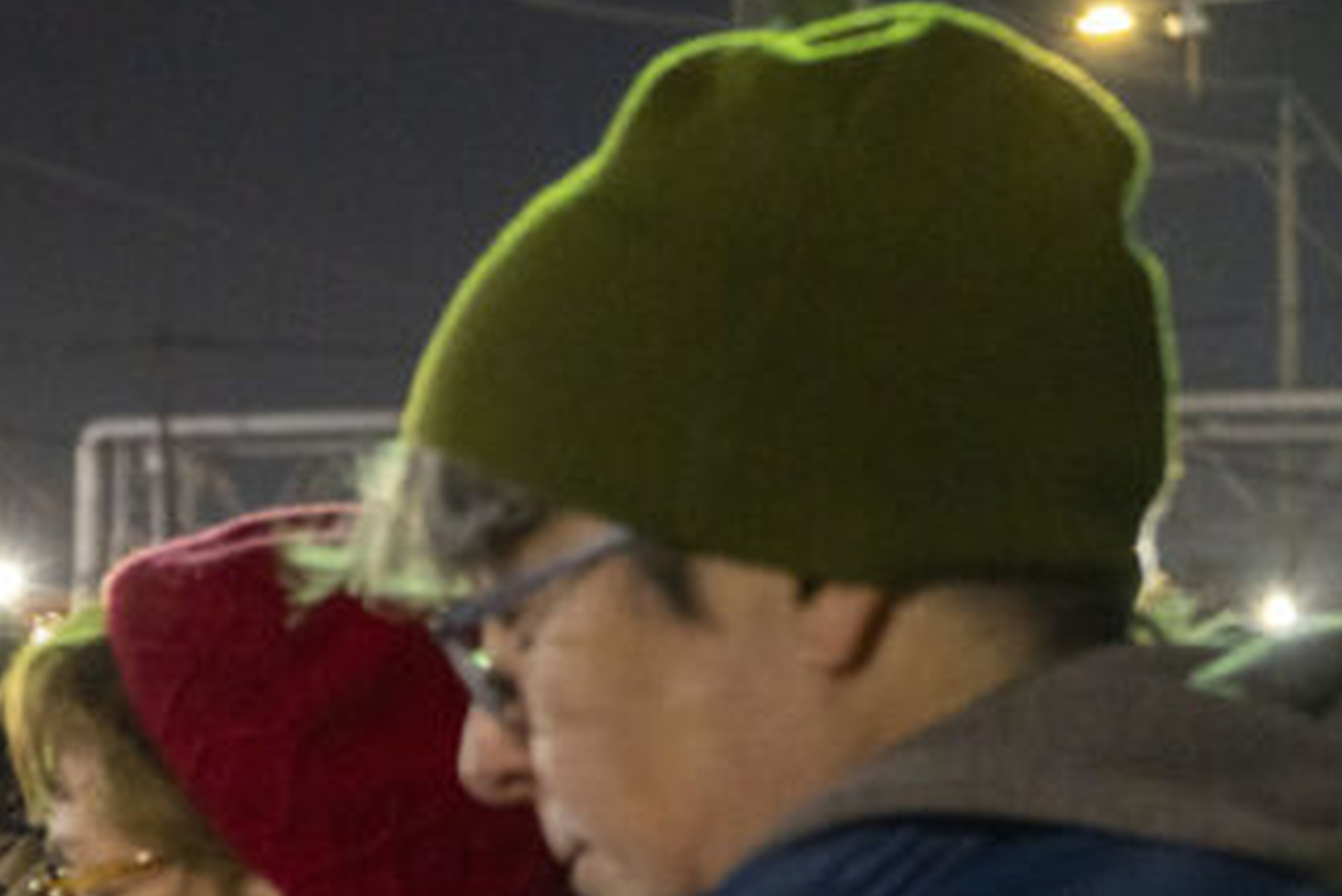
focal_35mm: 143
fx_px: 5333
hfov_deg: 14.0
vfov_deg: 9.3
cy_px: 1369
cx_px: -171
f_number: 2.8
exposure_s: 1/30
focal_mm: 29.9
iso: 800
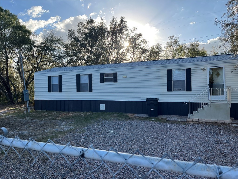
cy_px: 90
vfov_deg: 53.1
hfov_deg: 67.3
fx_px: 179
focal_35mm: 26
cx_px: 119
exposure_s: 1/1339
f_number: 1.6
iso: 50
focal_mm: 5.1
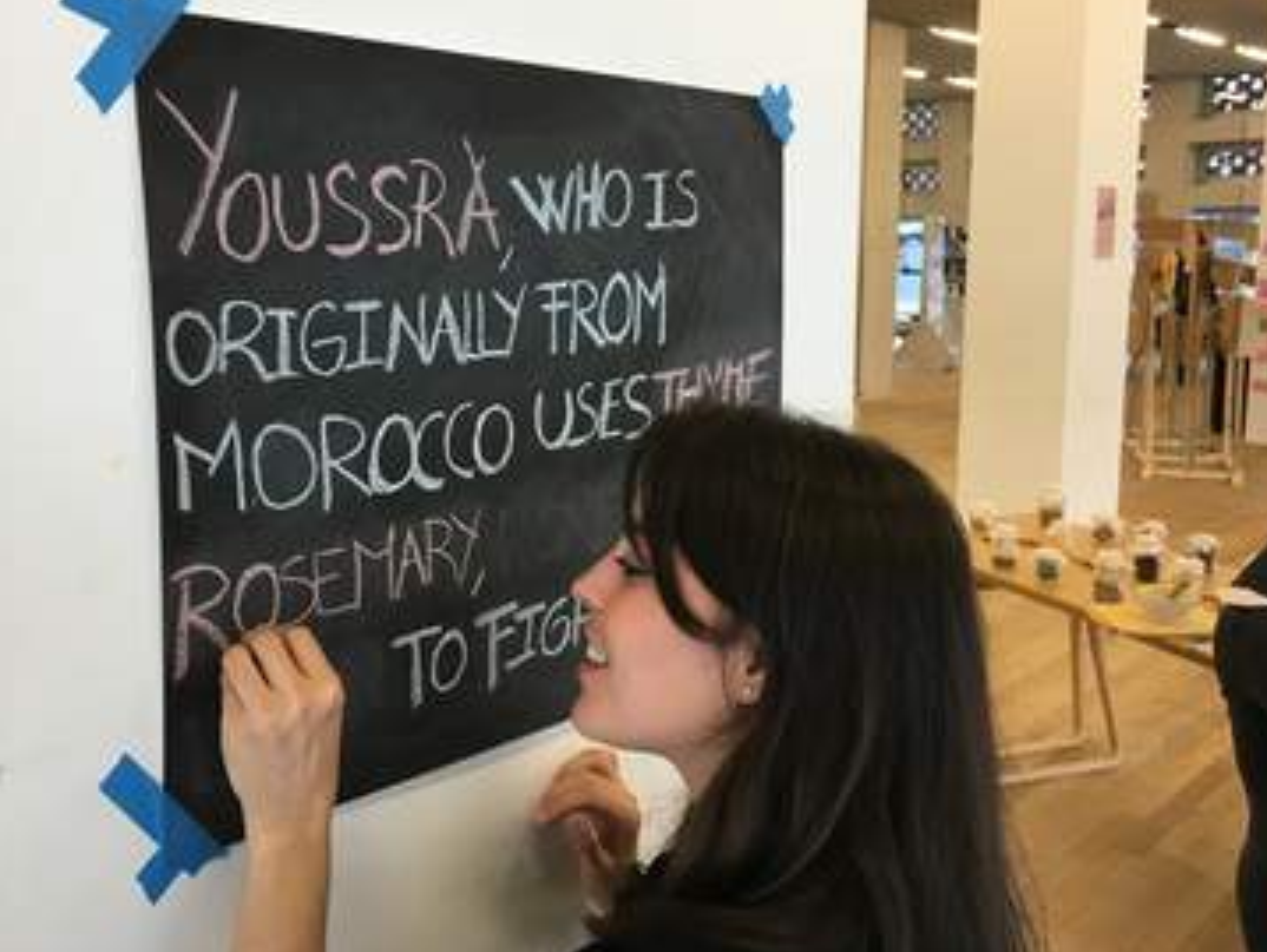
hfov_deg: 53.8
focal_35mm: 34
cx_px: 559
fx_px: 1245
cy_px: 416
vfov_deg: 41.8
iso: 50
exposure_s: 1/33
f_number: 2.2
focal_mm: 4.15
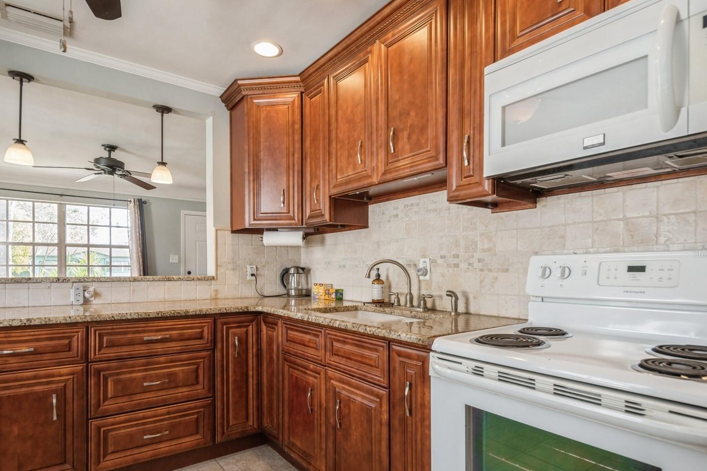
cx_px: 347
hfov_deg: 84.0
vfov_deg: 61.8
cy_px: 253
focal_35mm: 20
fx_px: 393
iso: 200
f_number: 8
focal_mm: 12
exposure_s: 1/13
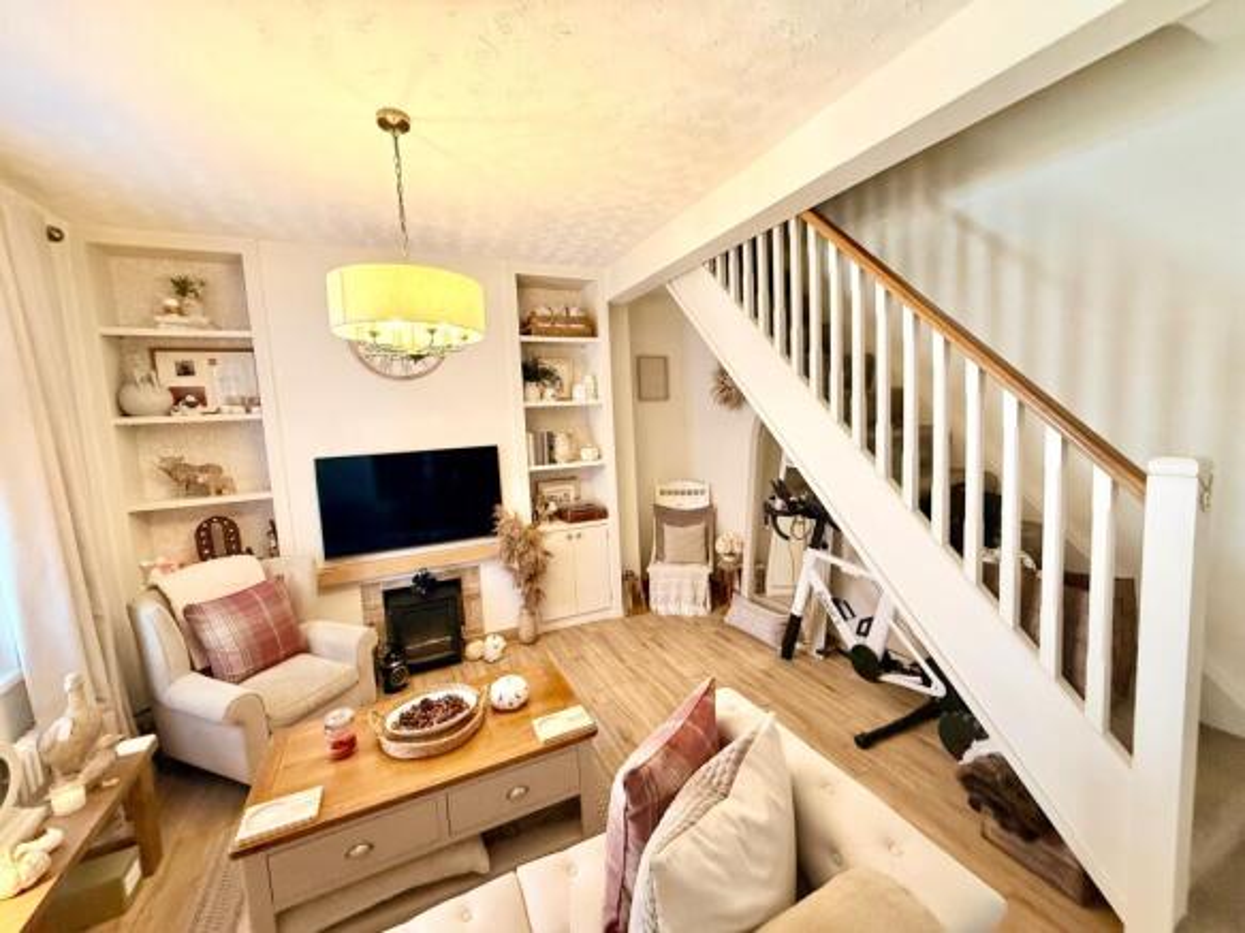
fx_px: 503
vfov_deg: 85.7
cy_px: 466
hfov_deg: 102.1
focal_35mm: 14
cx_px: 622
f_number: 2.2
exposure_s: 1/100
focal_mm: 2.22
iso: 500
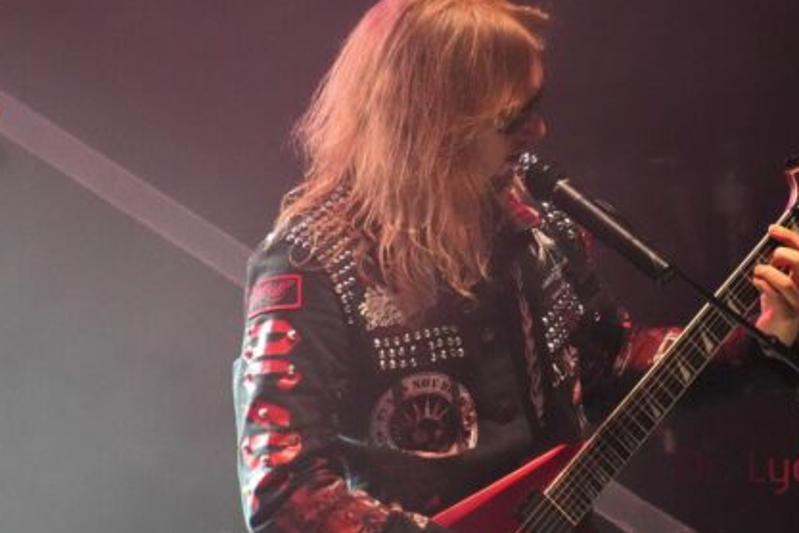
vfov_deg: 1.8
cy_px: 159
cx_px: 479
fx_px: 16998
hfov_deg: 2.7
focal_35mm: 766
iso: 6400
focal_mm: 277
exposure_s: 1/250
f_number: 6.3
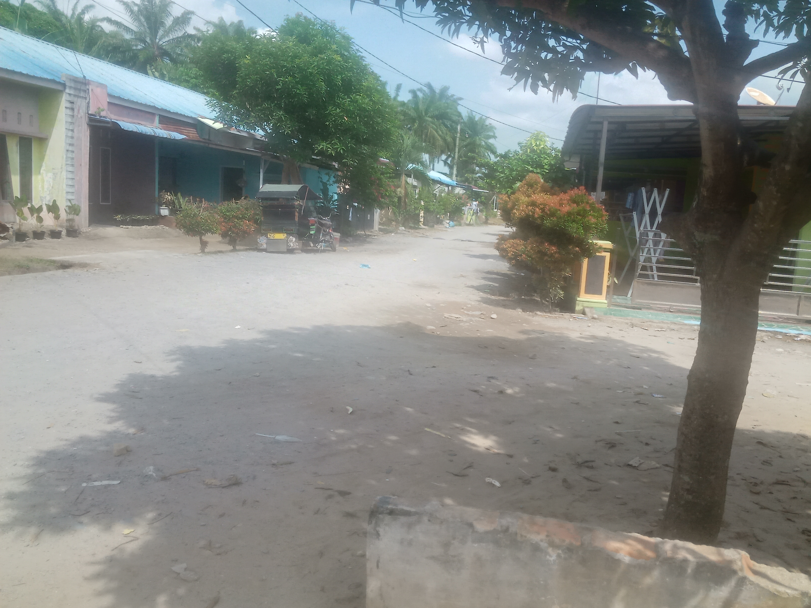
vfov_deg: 49.7
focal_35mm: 28
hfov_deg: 63.4
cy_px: 304
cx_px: 406
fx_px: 656
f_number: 2.2
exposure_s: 1/1133
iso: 113
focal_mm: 3.73
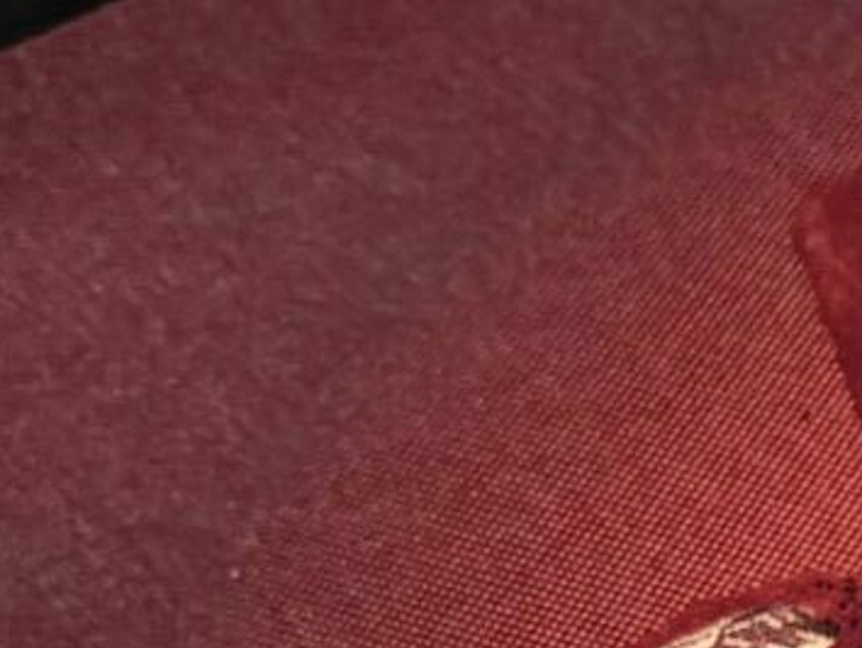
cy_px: 780
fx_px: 4685
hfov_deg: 9.4
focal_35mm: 188
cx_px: 2077
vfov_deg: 7.8
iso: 50
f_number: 1.6
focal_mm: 5.96
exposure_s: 1/100
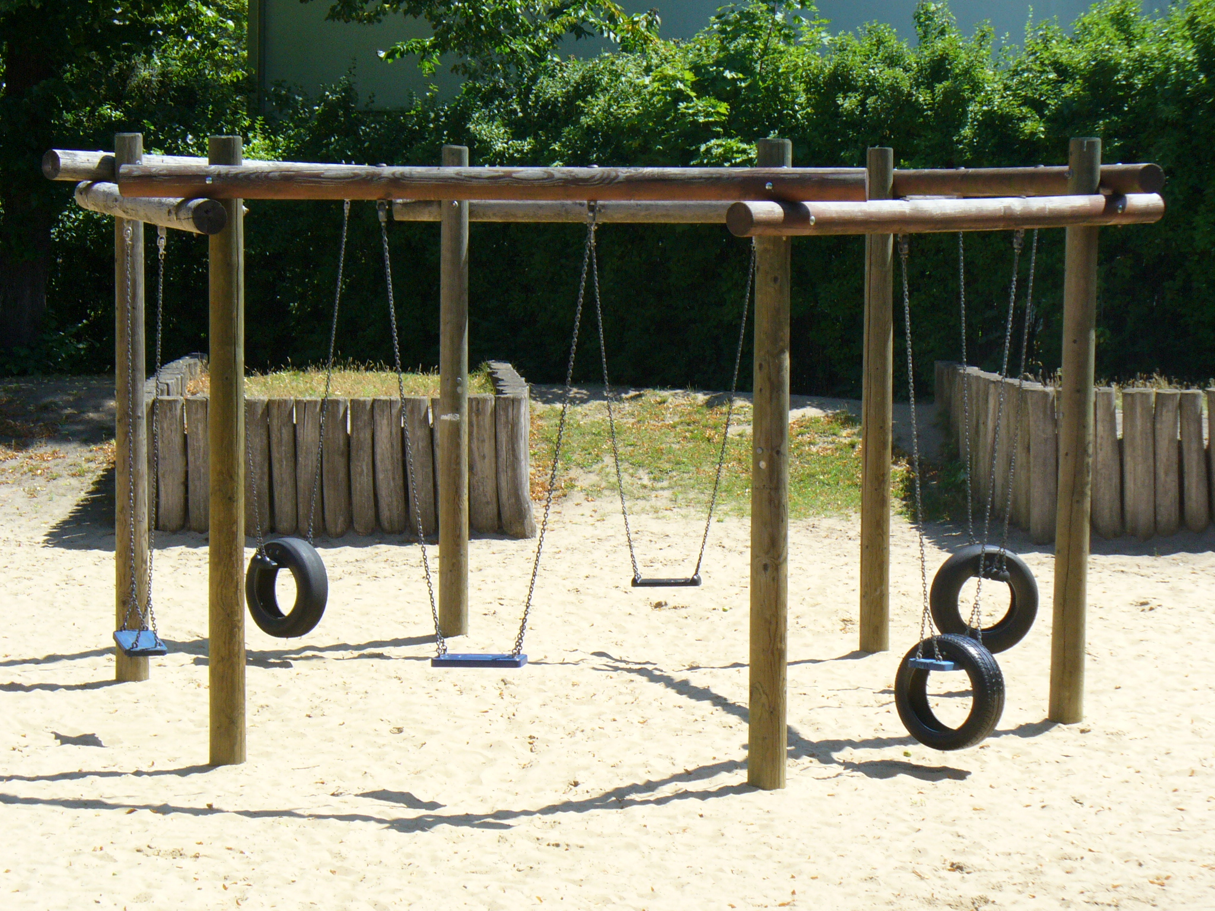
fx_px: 3089
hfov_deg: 22.3
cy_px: 456
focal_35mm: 88
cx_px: 608
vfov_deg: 16.8
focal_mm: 14.5
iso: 150
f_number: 6.8
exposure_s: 1/200
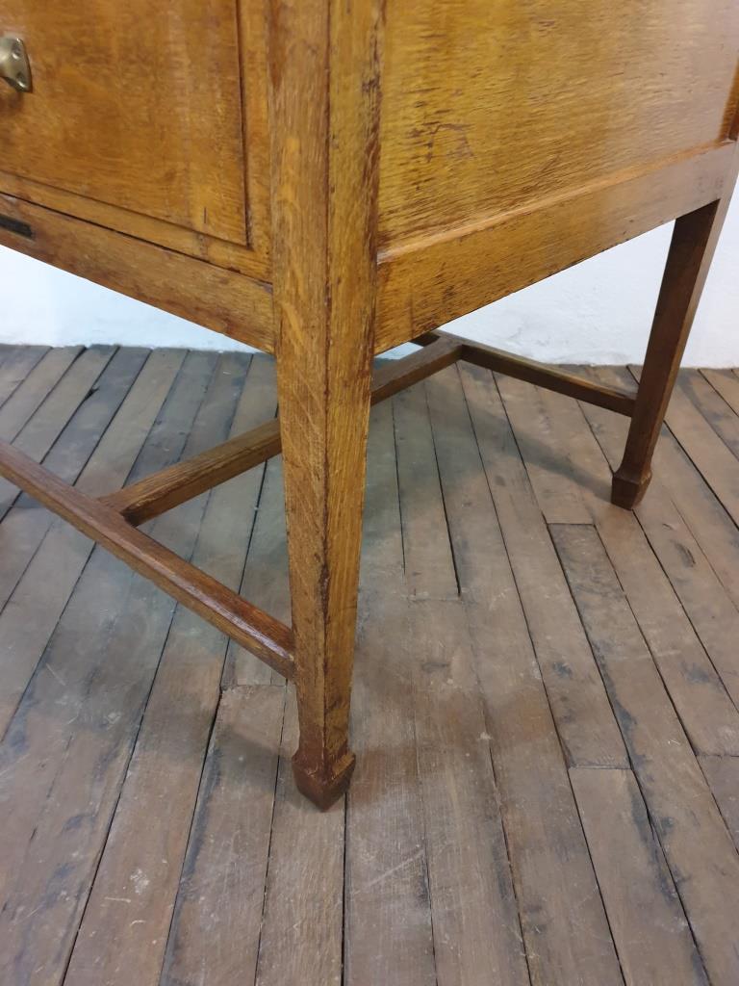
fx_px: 740
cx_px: 370
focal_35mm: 26
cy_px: 493
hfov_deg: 53.1
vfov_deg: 67.3
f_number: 1.5
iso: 320
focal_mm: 4.3
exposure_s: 1/13
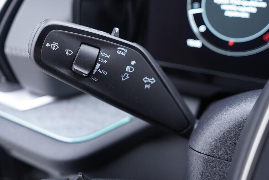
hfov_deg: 53.1
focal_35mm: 36
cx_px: 134
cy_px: 90
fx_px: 269
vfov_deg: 36.9
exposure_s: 1/40
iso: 400
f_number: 2.8
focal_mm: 24
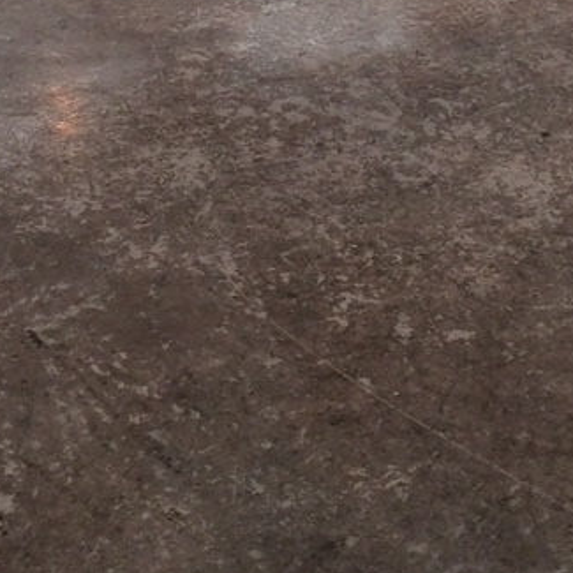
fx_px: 1891
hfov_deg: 17.2
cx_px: 331
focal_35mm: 101
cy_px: -450
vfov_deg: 15.0
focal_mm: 4.15
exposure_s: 1/120
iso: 50
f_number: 2.2
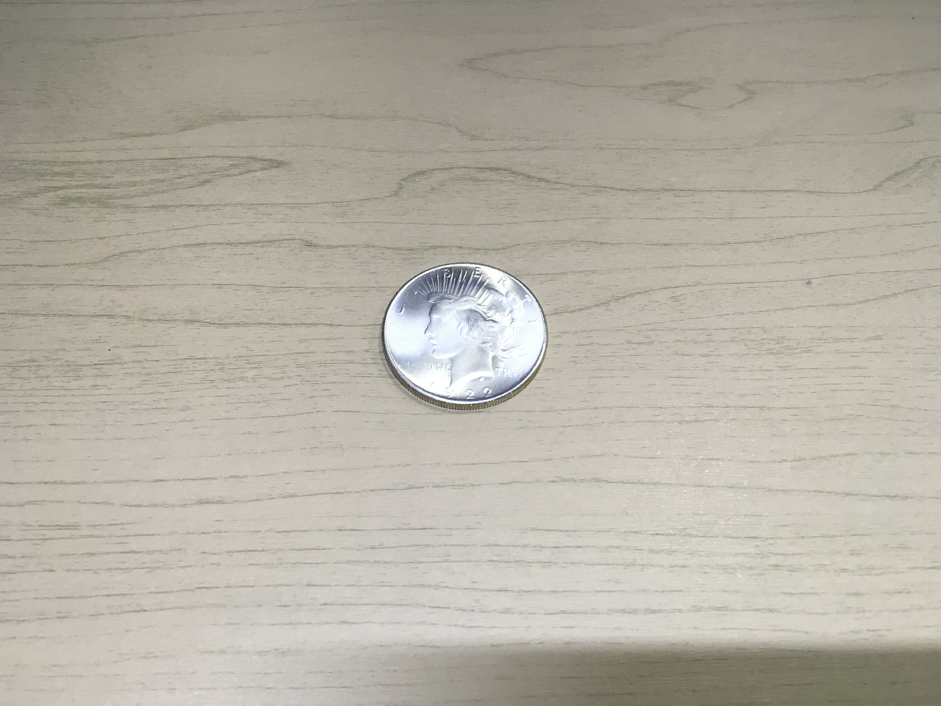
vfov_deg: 48.2
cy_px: 353
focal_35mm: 29
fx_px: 788
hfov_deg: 61.7
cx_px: 470
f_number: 2.2
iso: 32
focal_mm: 4.15
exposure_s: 1/30
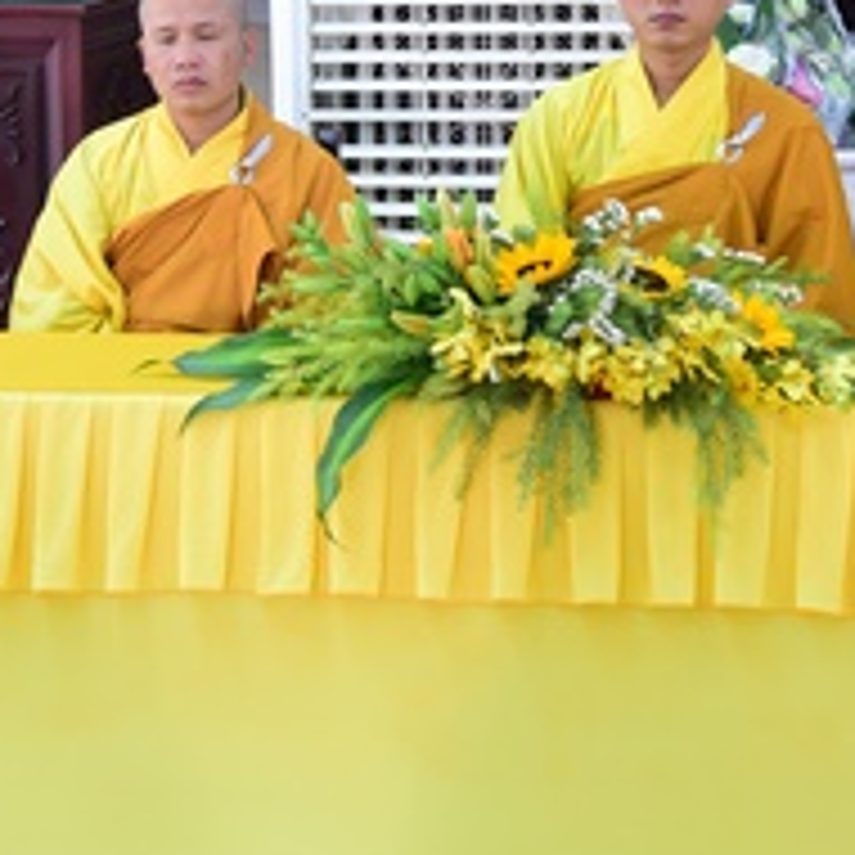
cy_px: 27
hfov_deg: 17.5
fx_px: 2766
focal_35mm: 99
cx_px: 531
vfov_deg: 17.2
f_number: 4
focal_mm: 34
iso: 1000
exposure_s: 1/40
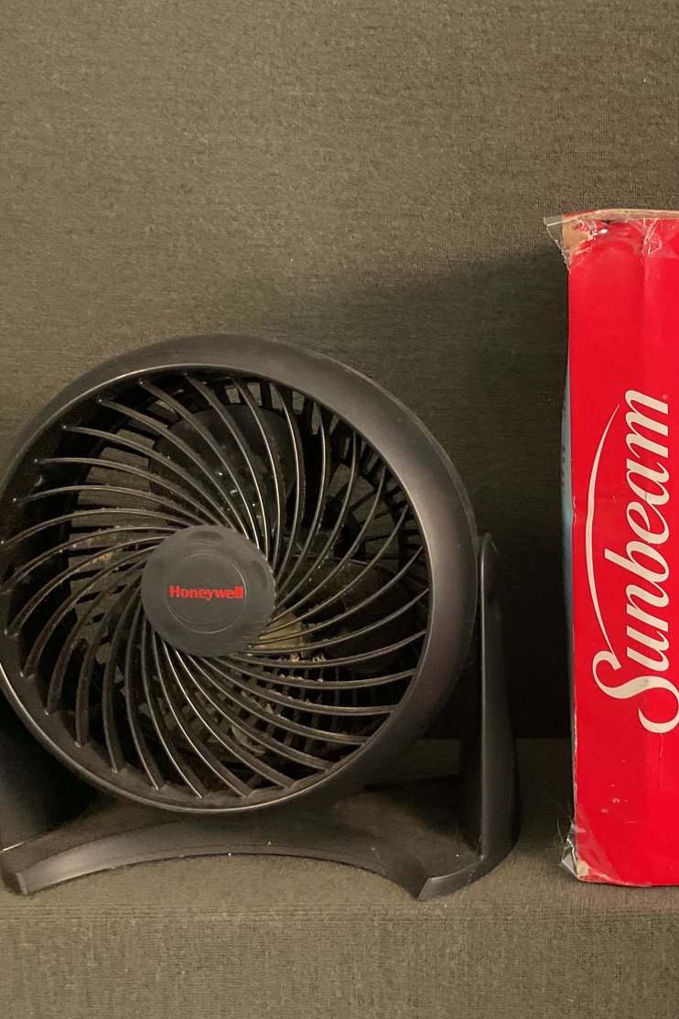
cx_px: 648
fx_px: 1160
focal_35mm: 41
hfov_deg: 30.7
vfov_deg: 47.4
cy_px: 503
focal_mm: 3
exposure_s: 1/60
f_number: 1.8
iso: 160
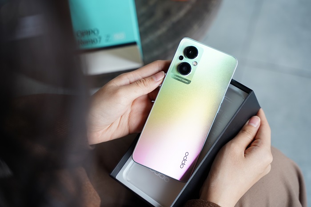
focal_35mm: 75
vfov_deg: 18.2
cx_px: 156
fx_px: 648
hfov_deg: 27.0
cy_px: 104
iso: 400
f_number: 3.5
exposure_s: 1/200
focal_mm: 75
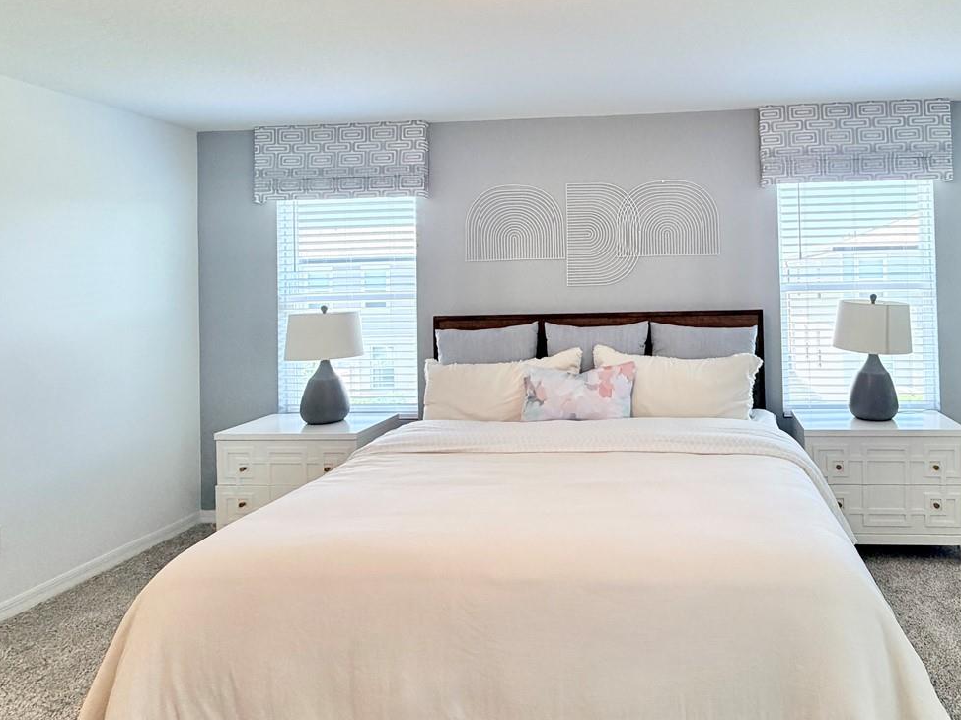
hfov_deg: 71.4
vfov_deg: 58.1
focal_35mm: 23
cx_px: 654
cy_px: 270
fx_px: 638
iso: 200
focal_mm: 2.22
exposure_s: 1/120
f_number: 2.2
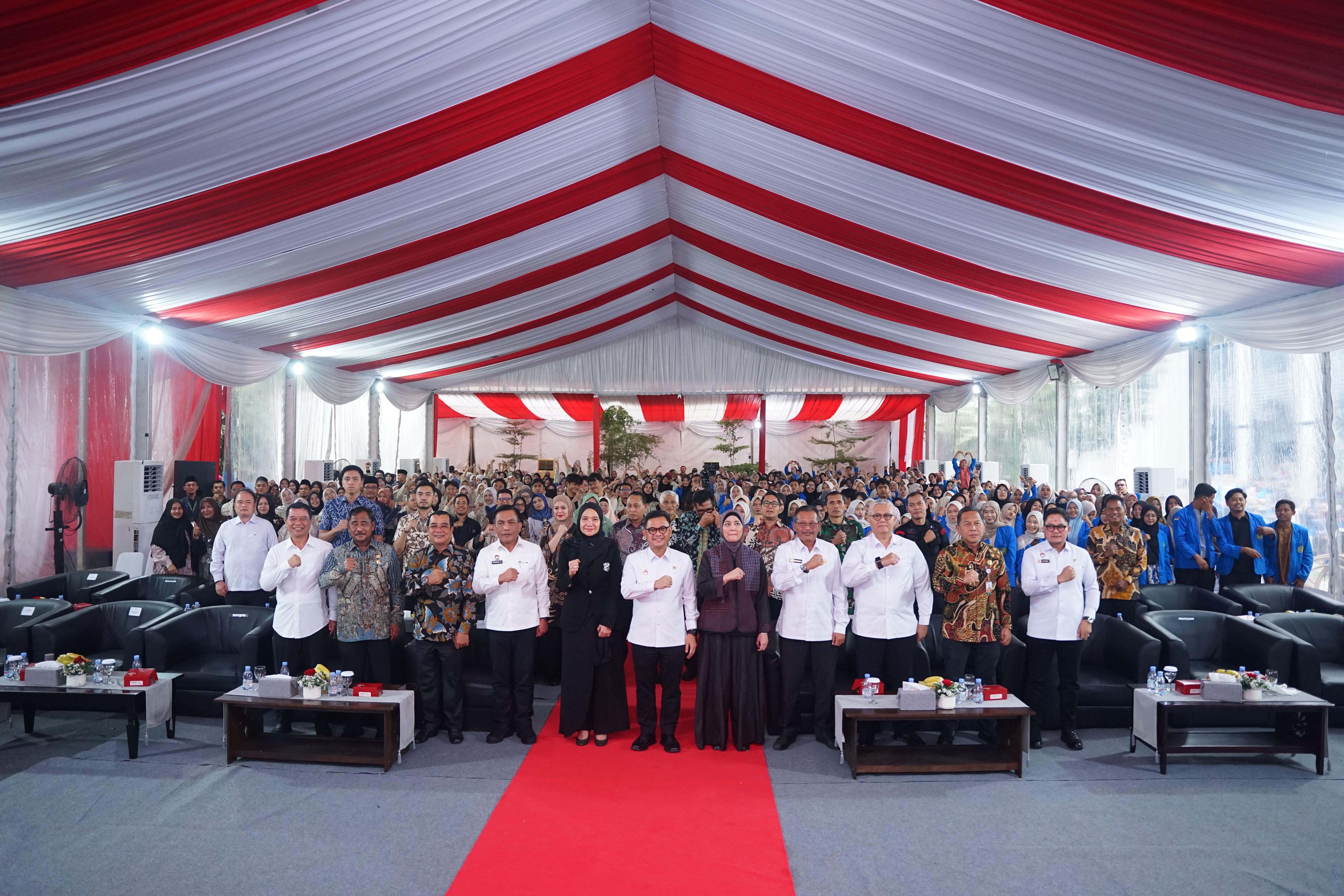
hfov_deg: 73.7
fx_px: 896
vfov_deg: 53.1
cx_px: 672
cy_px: 448
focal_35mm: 24
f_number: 2.8
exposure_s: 1/160
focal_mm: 24
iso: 1250
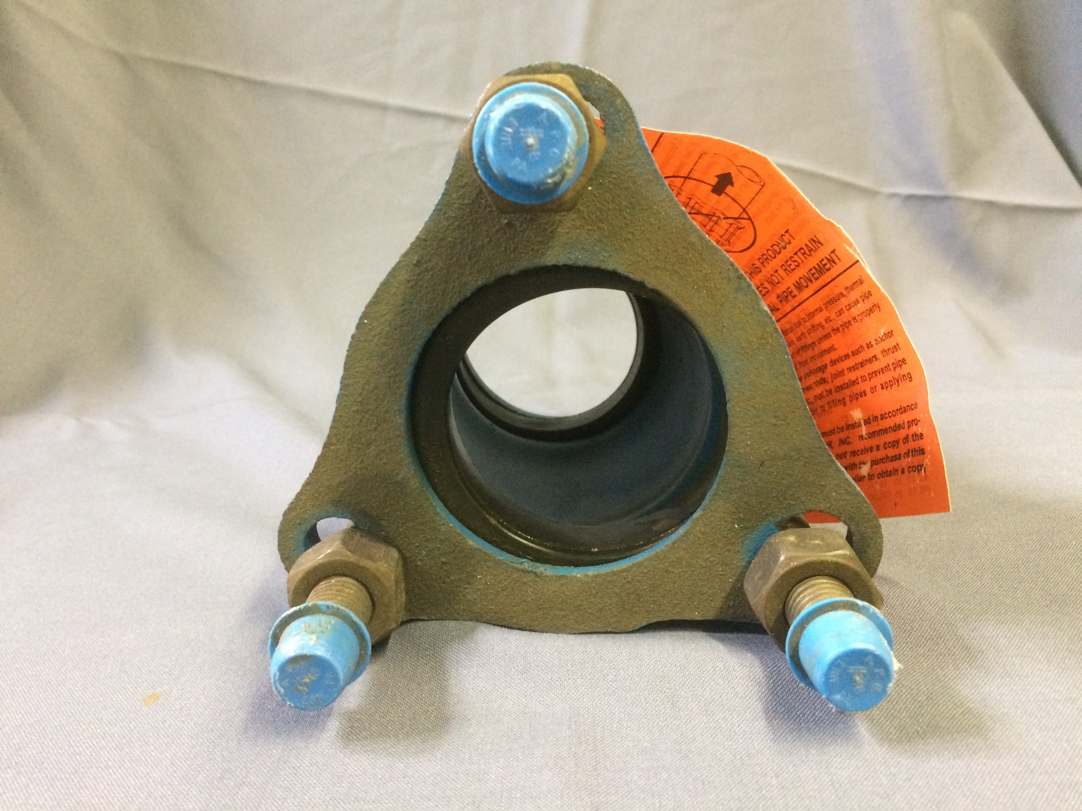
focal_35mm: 29
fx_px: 906
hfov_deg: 61.7
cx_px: 541
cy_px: 406
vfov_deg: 48.2
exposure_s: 1/20
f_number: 2.2
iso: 320
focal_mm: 4.15
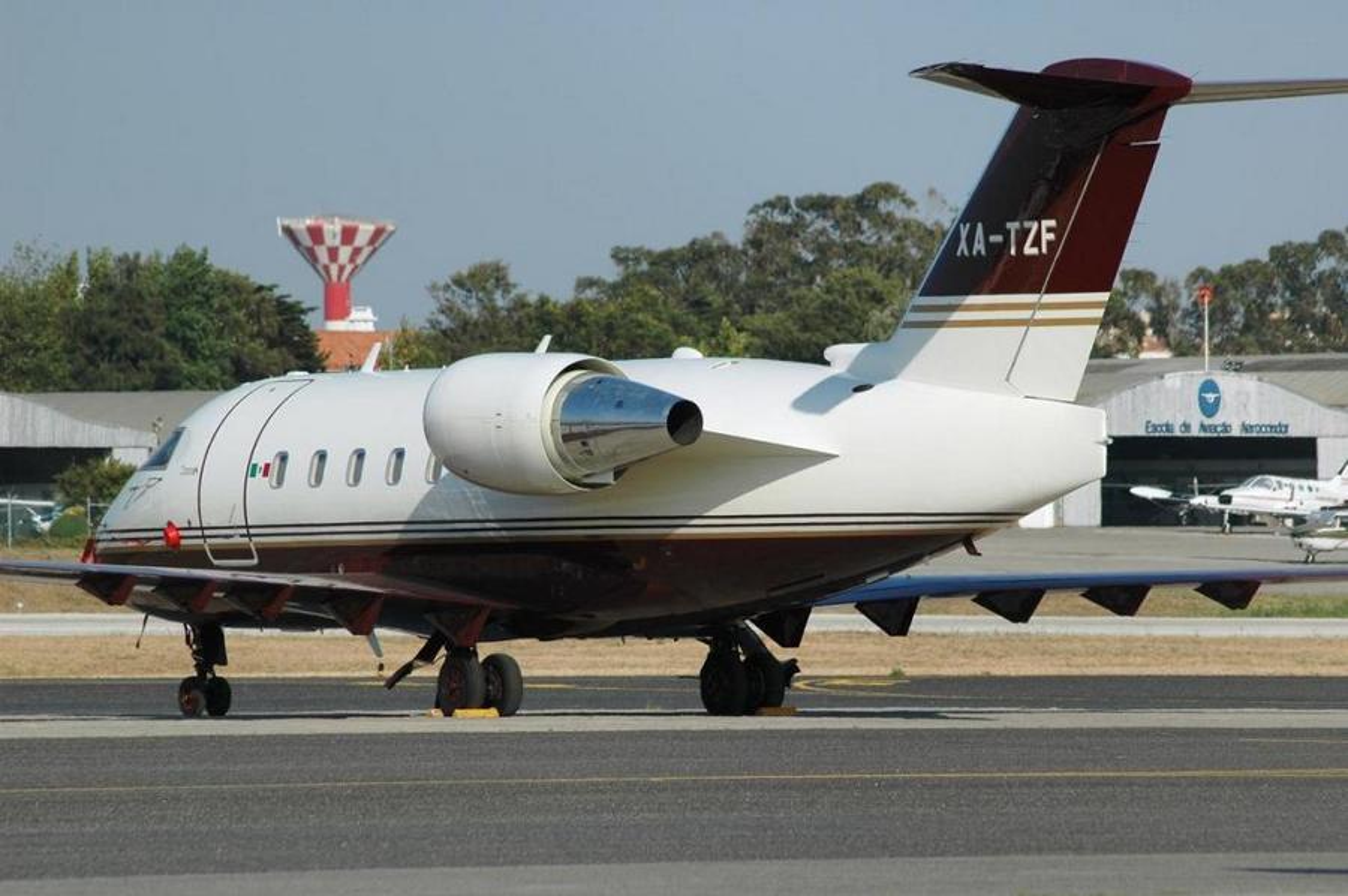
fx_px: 11221
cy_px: 448
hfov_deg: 6.9
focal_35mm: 300
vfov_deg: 4.6
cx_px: 674
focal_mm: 200
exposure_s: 1/1000
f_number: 8
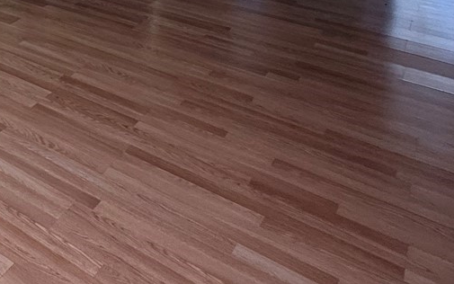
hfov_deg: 33.9
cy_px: -217
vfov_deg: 20.3
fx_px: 582
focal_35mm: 47
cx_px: -99
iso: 200
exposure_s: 1/99
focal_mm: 2.22
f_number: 2.2
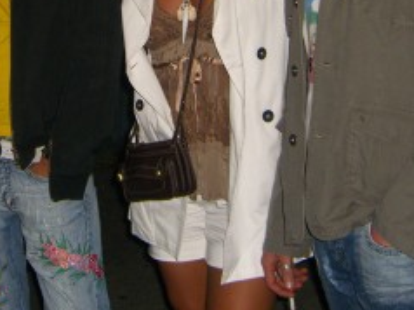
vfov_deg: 14.8
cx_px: 117
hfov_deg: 20.3
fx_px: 1147
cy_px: -78
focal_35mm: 96
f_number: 2.8
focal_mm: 7.9
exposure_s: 1/60
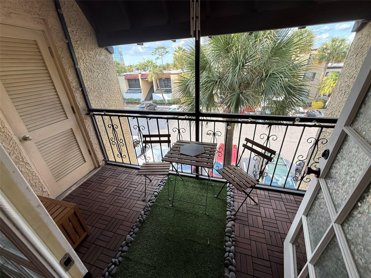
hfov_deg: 102.1
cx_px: 186
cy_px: 139
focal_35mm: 14
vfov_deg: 85.7
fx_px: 150
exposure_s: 1/101
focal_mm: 2.22
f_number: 2.2
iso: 125
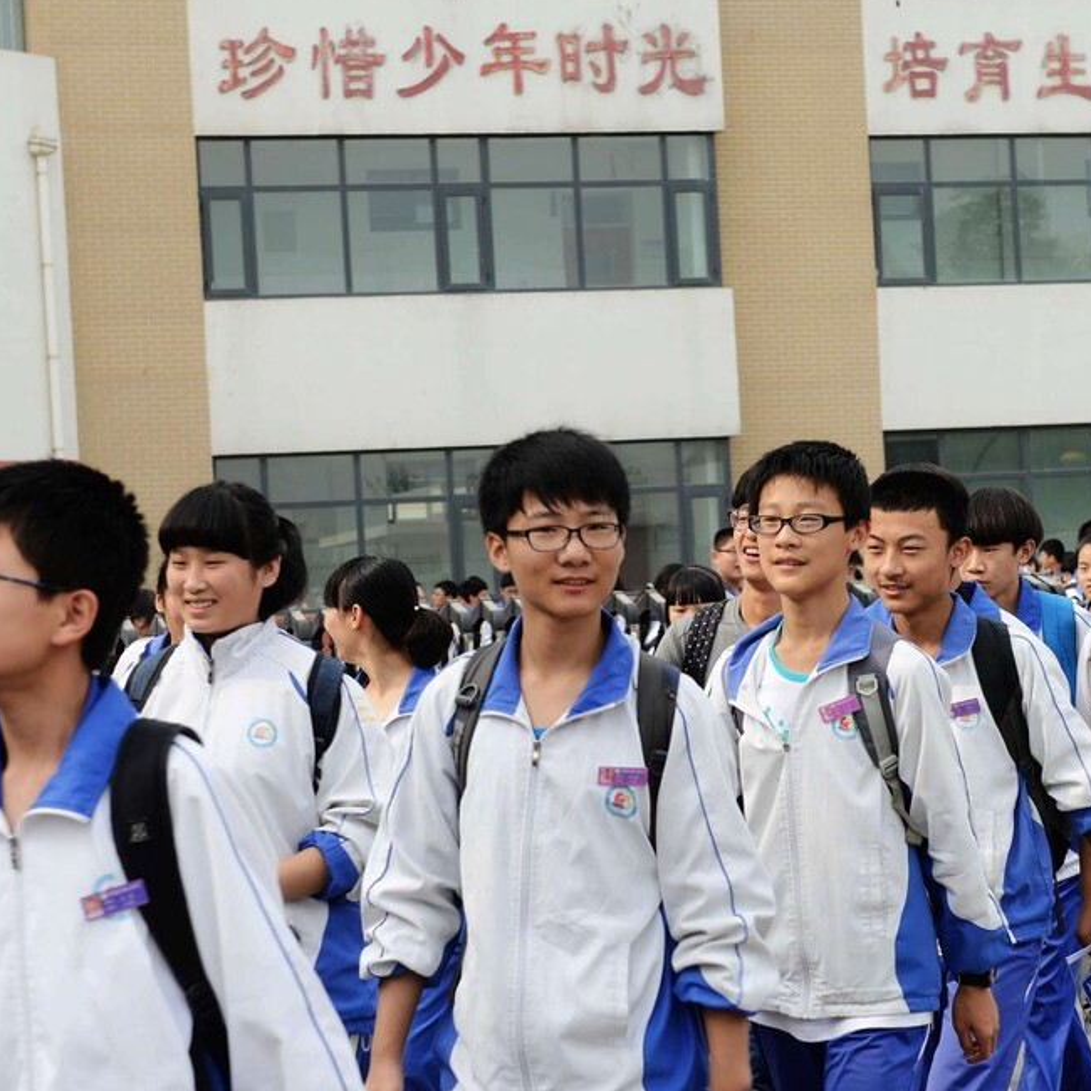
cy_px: 662
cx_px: 681
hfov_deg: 19.1
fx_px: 3245
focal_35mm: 91
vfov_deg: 19.1
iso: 100
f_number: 6.3
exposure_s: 1/160
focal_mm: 58
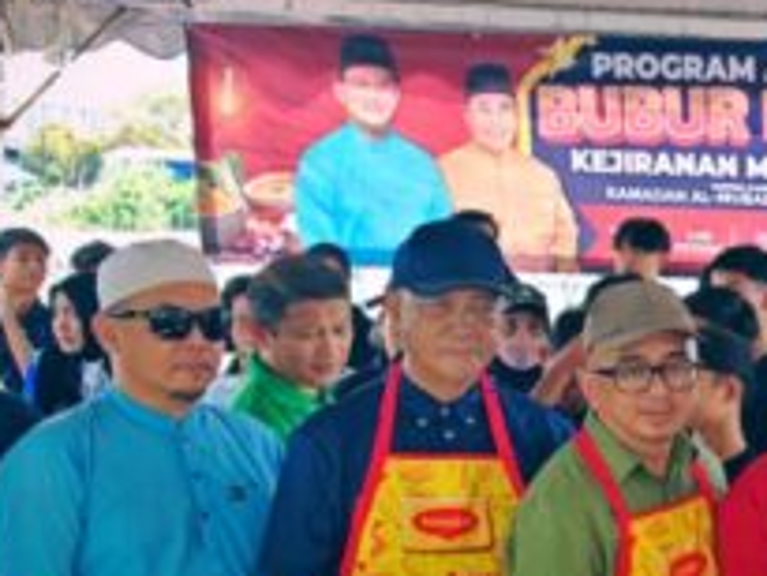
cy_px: 576
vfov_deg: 17.6
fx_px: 1818
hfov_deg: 21.6
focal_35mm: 82
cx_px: 984
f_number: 2
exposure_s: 1/625
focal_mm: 6.83
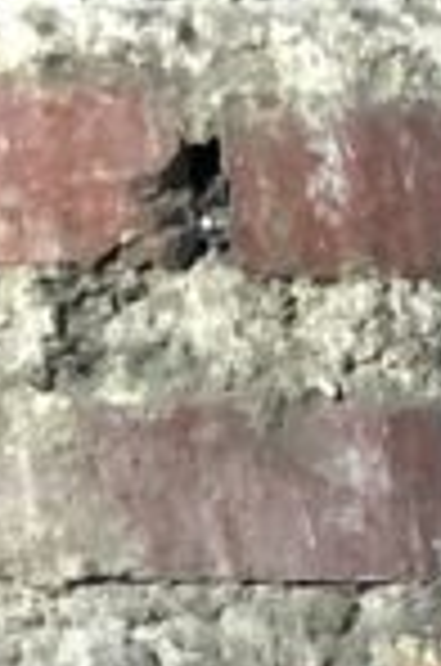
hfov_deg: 3.5
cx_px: 1440
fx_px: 6923
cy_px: 1580
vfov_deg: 5.3
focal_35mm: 375
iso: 160
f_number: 2.4
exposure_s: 1/25
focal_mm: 6
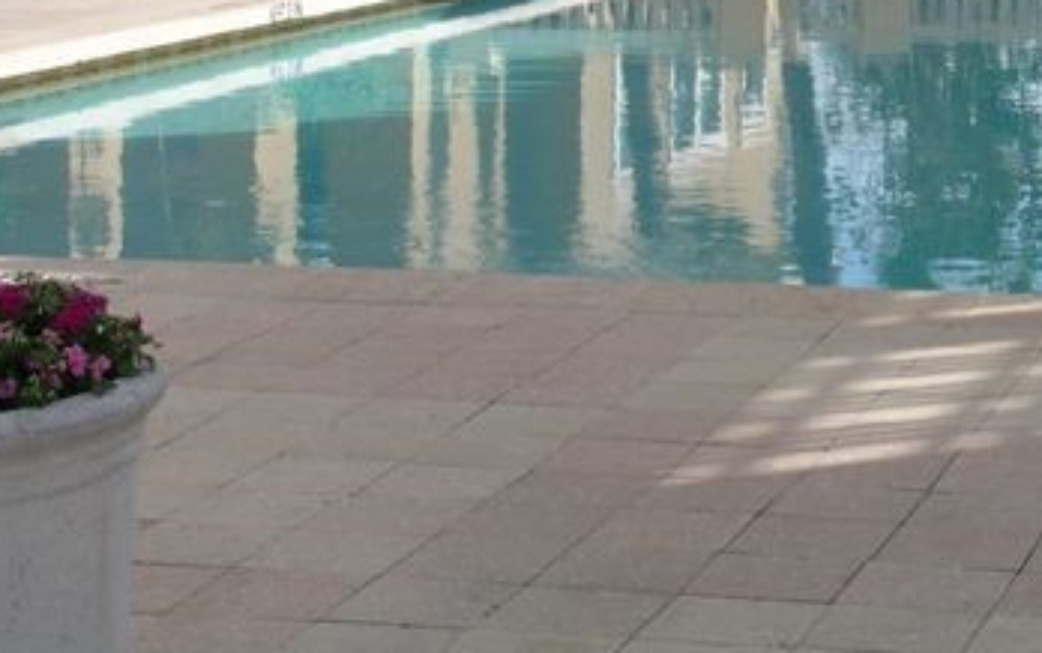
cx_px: 868
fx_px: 3154
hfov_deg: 18.5
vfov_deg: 11.7
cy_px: -42
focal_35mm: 111
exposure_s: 1/166
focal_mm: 11.8
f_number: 8
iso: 50
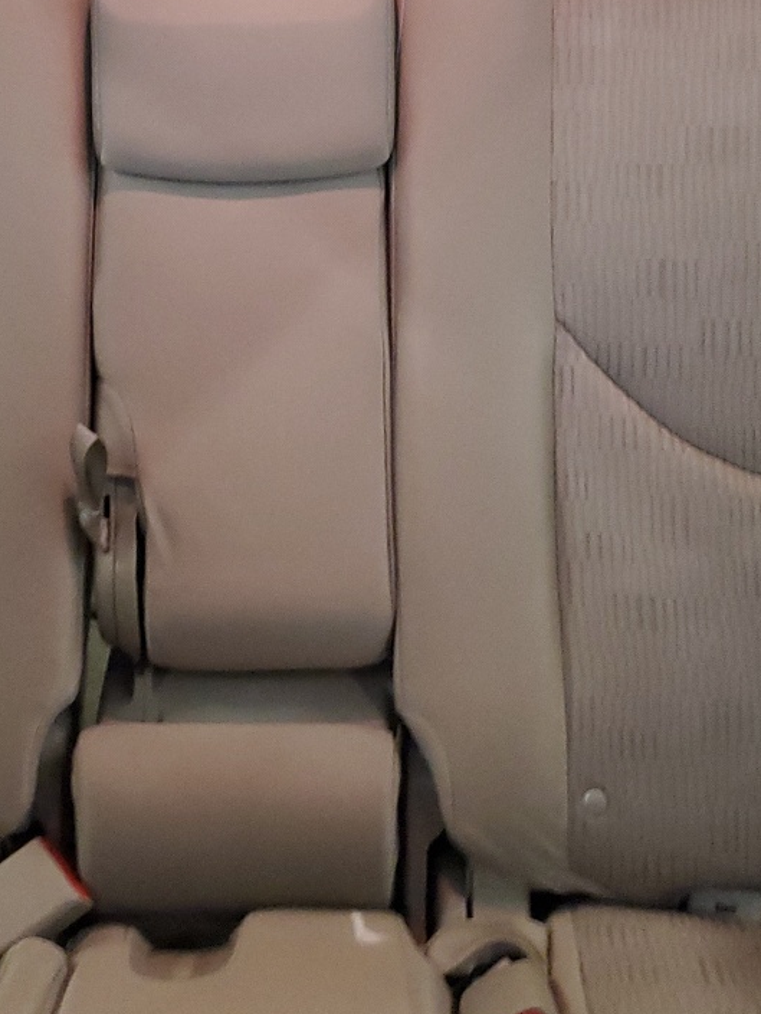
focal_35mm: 59
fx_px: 1729
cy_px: 209
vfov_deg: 31.9
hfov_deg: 24.8
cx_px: 293
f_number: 1.5
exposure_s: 1/15
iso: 372
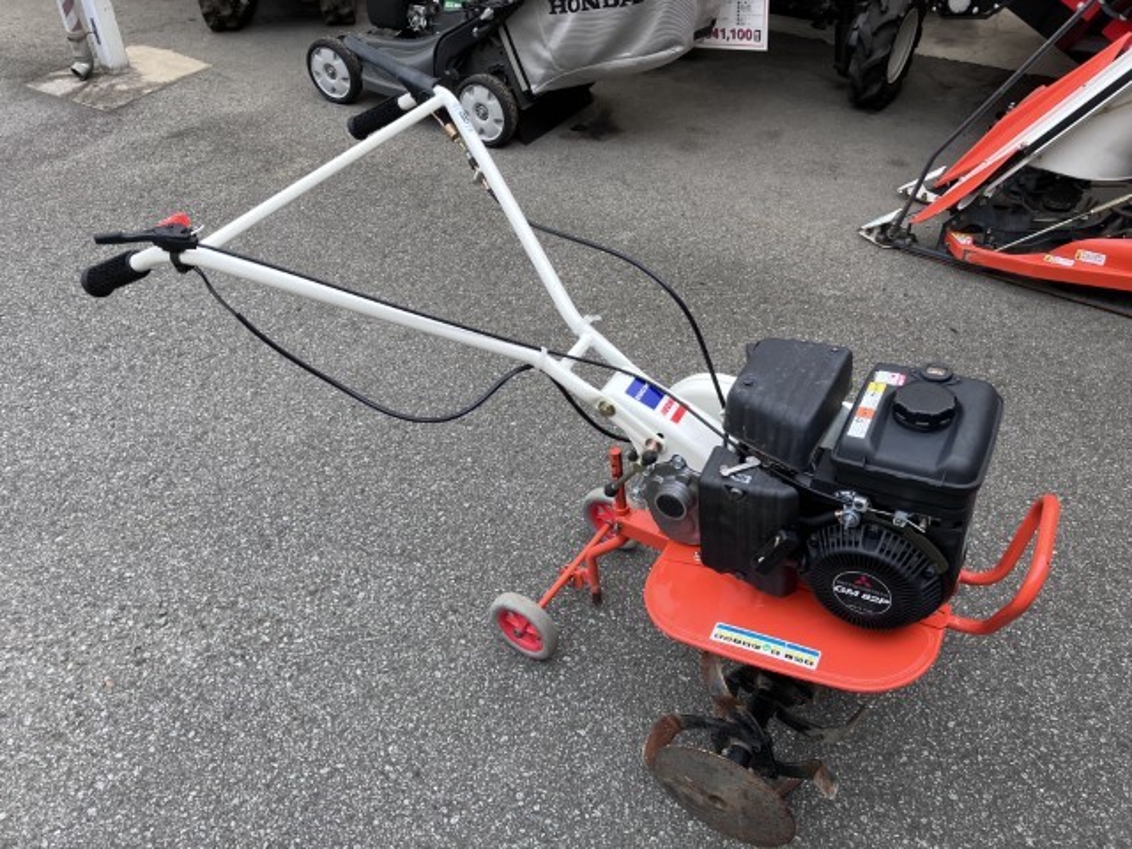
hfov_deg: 63.4
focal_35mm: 28
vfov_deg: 49.7
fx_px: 916
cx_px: 566
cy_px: 424
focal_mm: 3.99
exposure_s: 1/100
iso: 80
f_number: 1.8
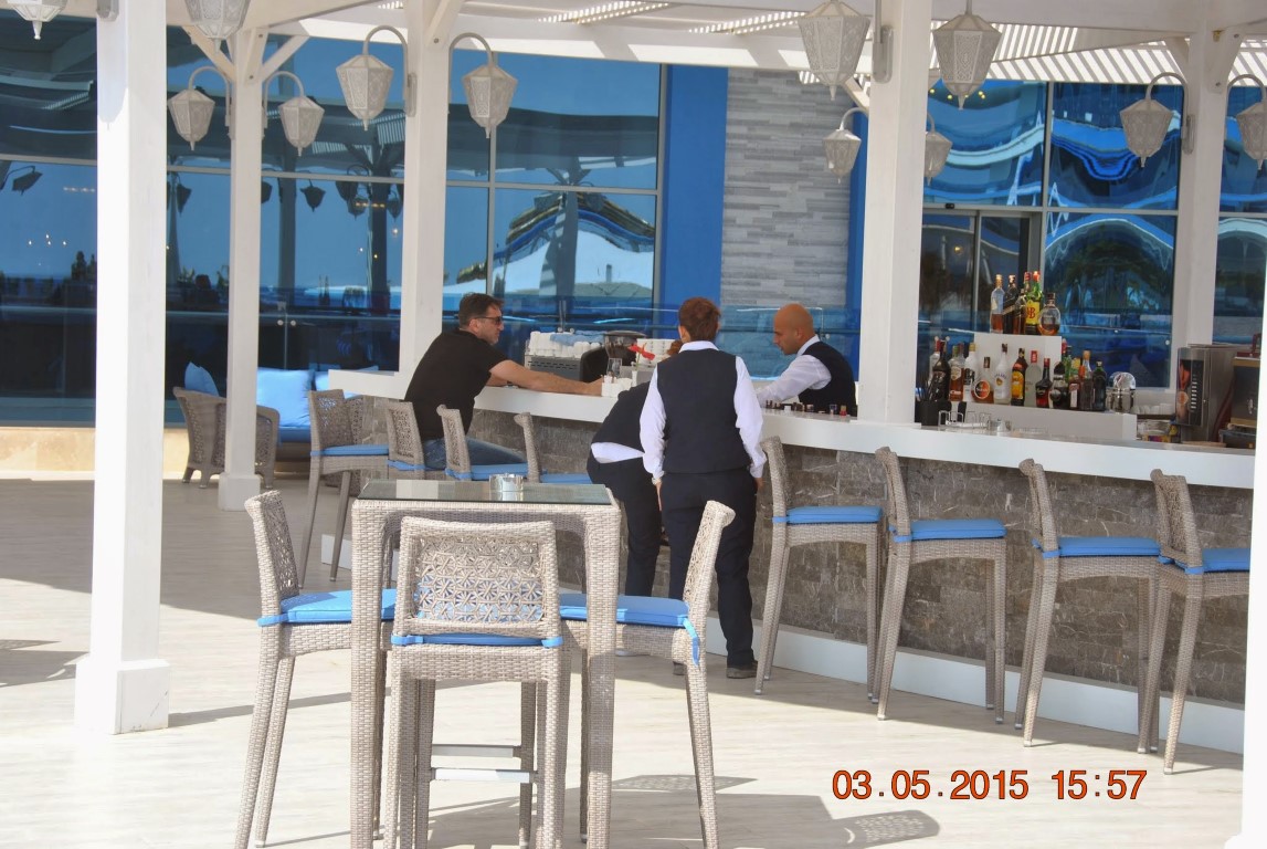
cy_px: 424
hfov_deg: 26.0
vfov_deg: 17.5
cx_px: 634
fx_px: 2749
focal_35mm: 78
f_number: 8
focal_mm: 52
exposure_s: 1/250
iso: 100
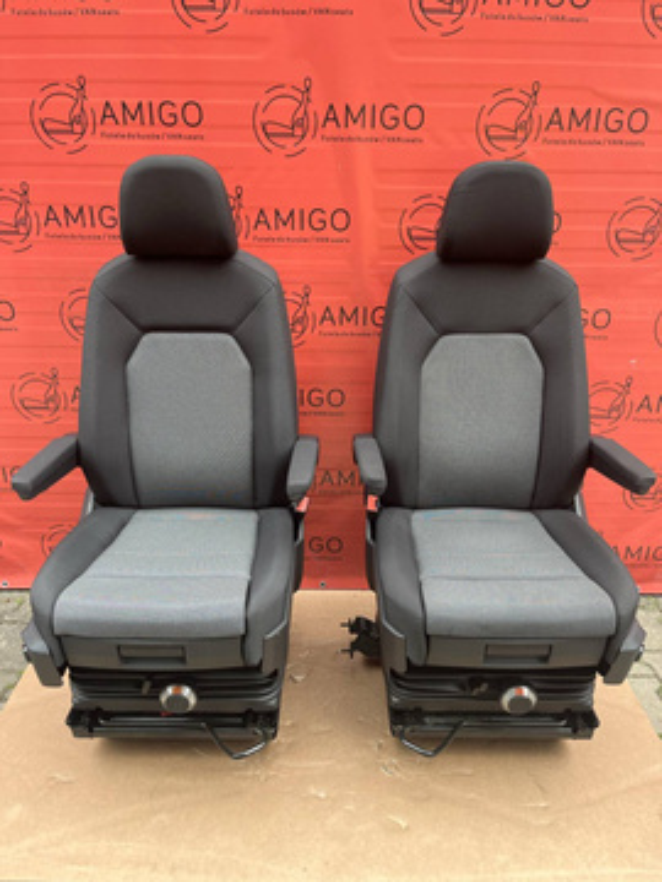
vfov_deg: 67.3
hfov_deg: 53.1
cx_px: 331
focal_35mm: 26
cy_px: 441
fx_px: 663
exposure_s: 1/122
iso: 40
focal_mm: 5.1
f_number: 1.6
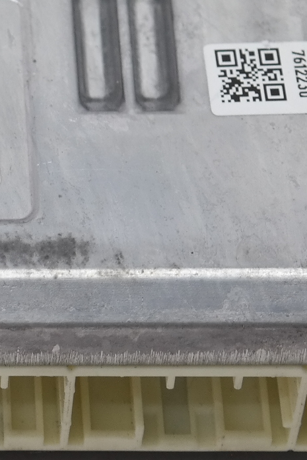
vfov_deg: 7.9
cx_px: -168
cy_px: -45
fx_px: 3327
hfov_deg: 5.2
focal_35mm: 260
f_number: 5
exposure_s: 1/80
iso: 200
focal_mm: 40
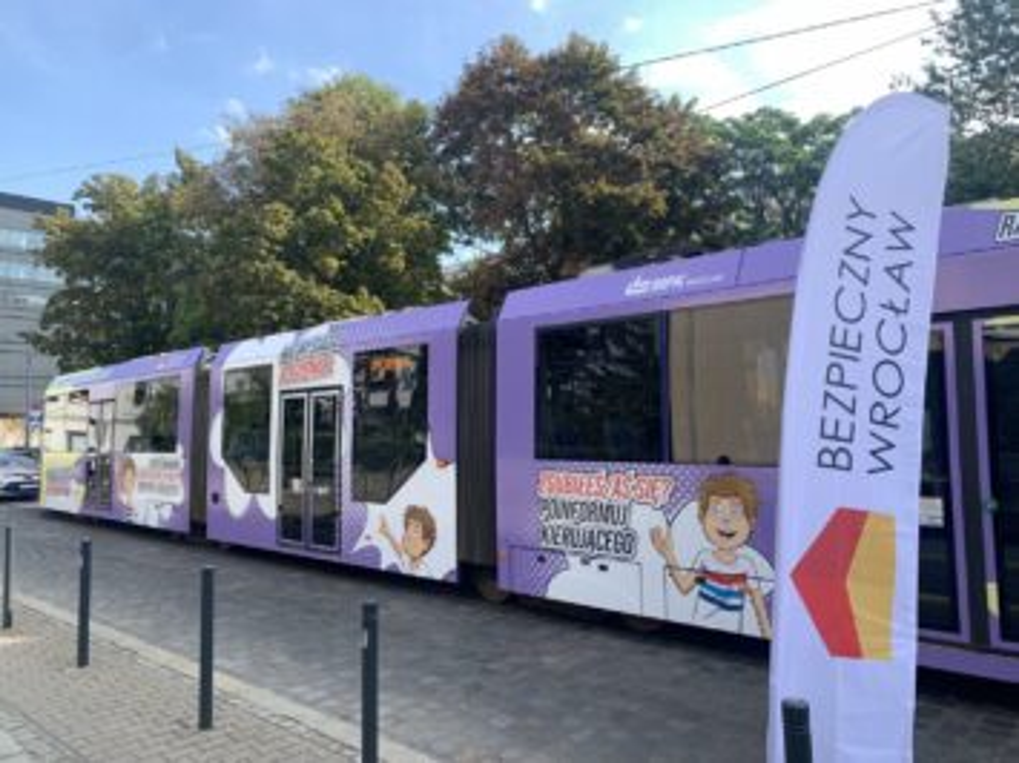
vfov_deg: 53.0
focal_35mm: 26
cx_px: 510
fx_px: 765
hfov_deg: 67.3
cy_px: 382
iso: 25
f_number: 1.8
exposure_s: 1/981
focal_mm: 4.25
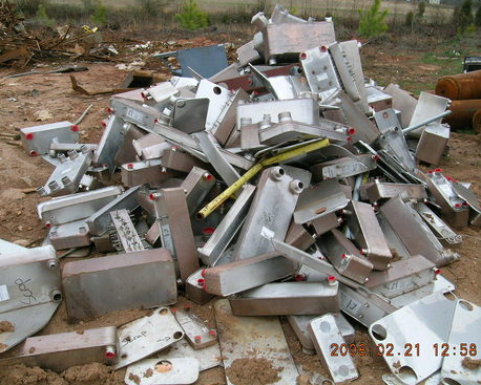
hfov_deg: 54.2
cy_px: 195
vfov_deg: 44.6
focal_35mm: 33
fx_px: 470
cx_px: 245
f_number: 4.6
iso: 50
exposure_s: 1/147
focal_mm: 6.5
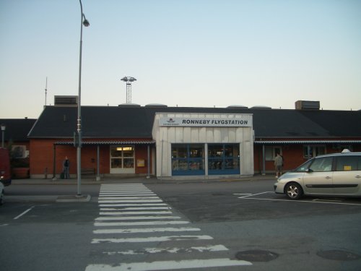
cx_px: 180
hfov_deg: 52.6
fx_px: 365
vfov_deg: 40.7
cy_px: 136
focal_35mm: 35
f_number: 2.6
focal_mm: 5.8
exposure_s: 1/80
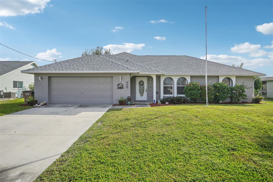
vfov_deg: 55.1
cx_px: 136
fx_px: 174
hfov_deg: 76.1
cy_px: 91
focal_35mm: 23
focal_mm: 23
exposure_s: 1/6000
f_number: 4.5
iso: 400
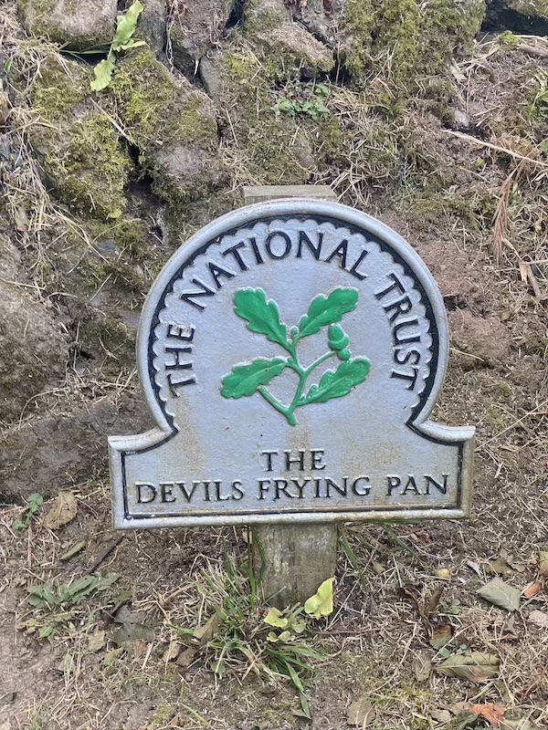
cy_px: 365
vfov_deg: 36.8
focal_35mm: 52
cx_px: 274
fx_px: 1098
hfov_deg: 28.0
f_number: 2
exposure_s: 1/121
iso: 125
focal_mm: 6
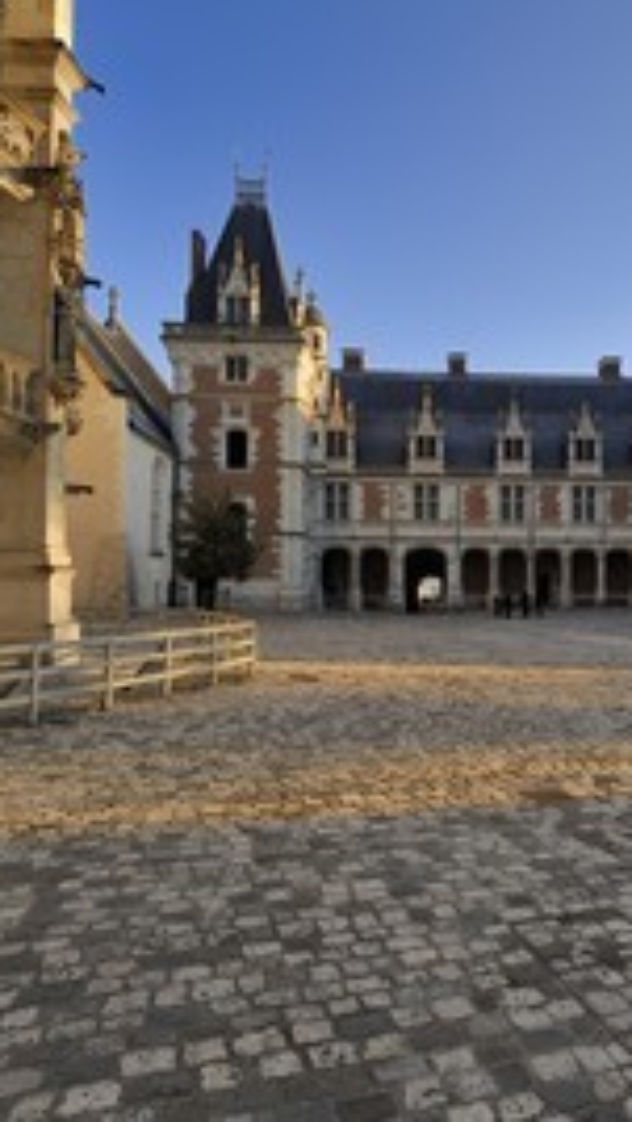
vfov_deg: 78.6
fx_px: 684
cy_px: 540
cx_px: 502
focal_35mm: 23
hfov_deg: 47.0
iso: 200
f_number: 9
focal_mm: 14
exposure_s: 1/160
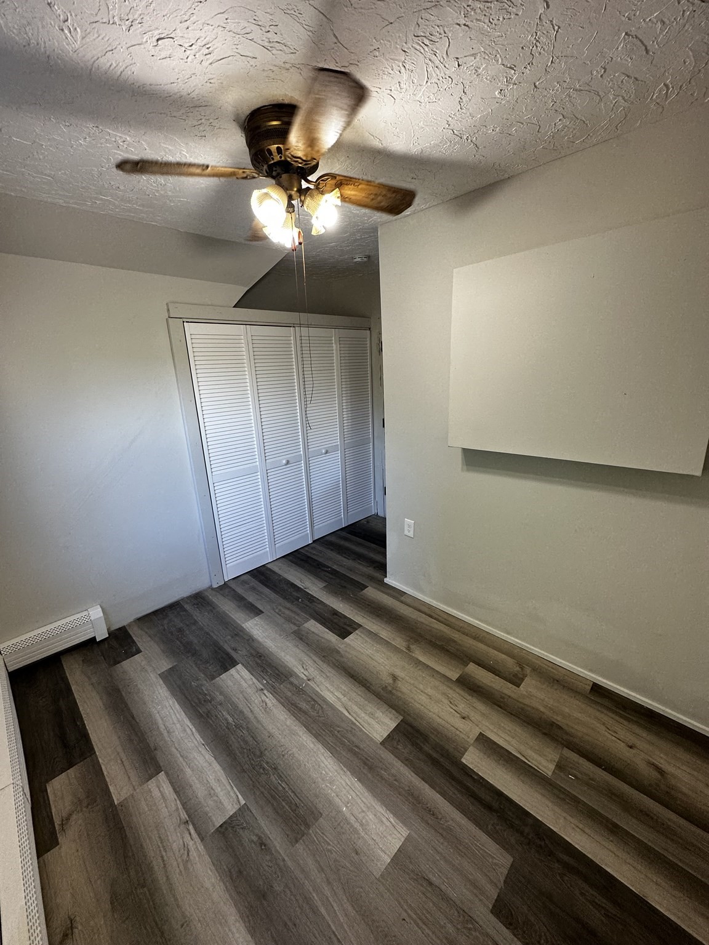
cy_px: 472
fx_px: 382
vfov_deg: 102.1
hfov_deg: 85.7
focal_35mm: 14
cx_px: 354
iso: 125
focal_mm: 2.22
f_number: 2.2
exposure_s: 1/120
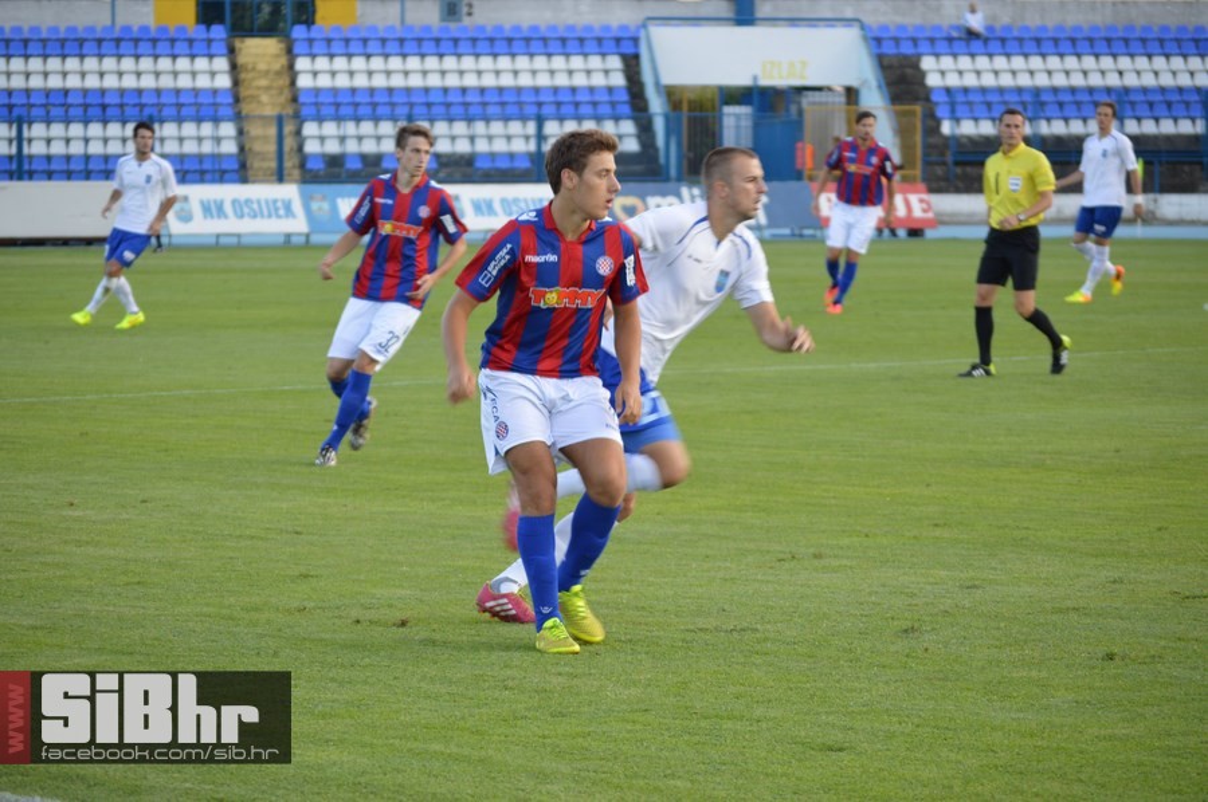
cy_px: 401
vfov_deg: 8.7
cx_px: 604
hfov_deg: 13.1
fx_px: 5279
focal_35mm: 158
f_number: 5
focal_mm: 105
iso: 400
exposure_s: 1/160
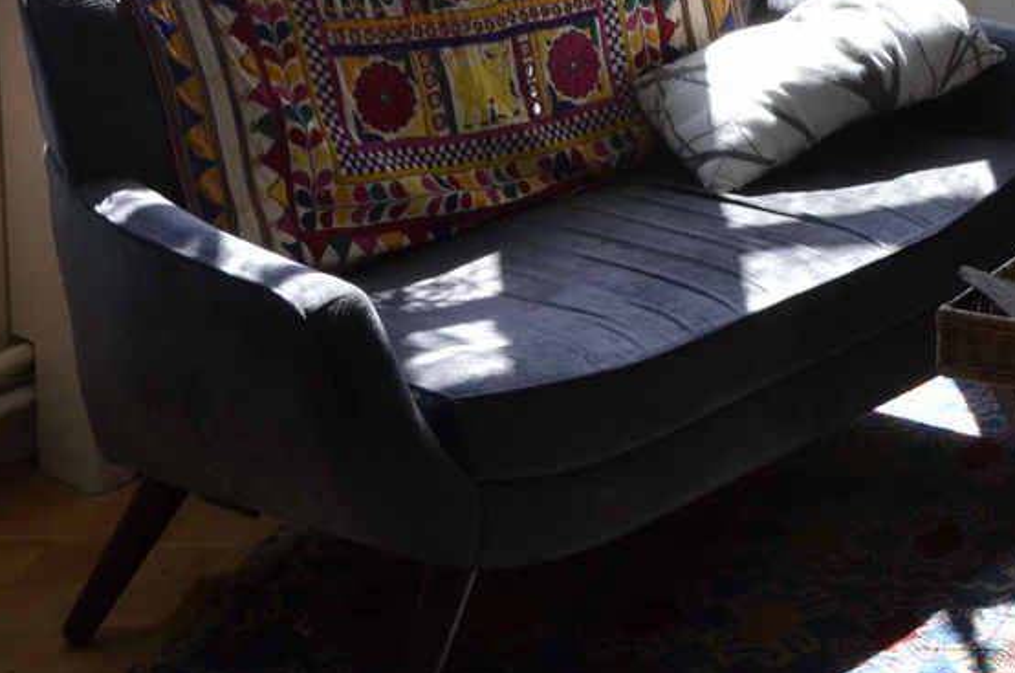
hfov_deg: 18.2
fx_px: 2926
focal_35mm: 104
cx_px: 1348
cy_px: -225
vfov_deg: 12.7
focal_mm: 24
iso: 400
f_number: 11
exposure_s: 1/100
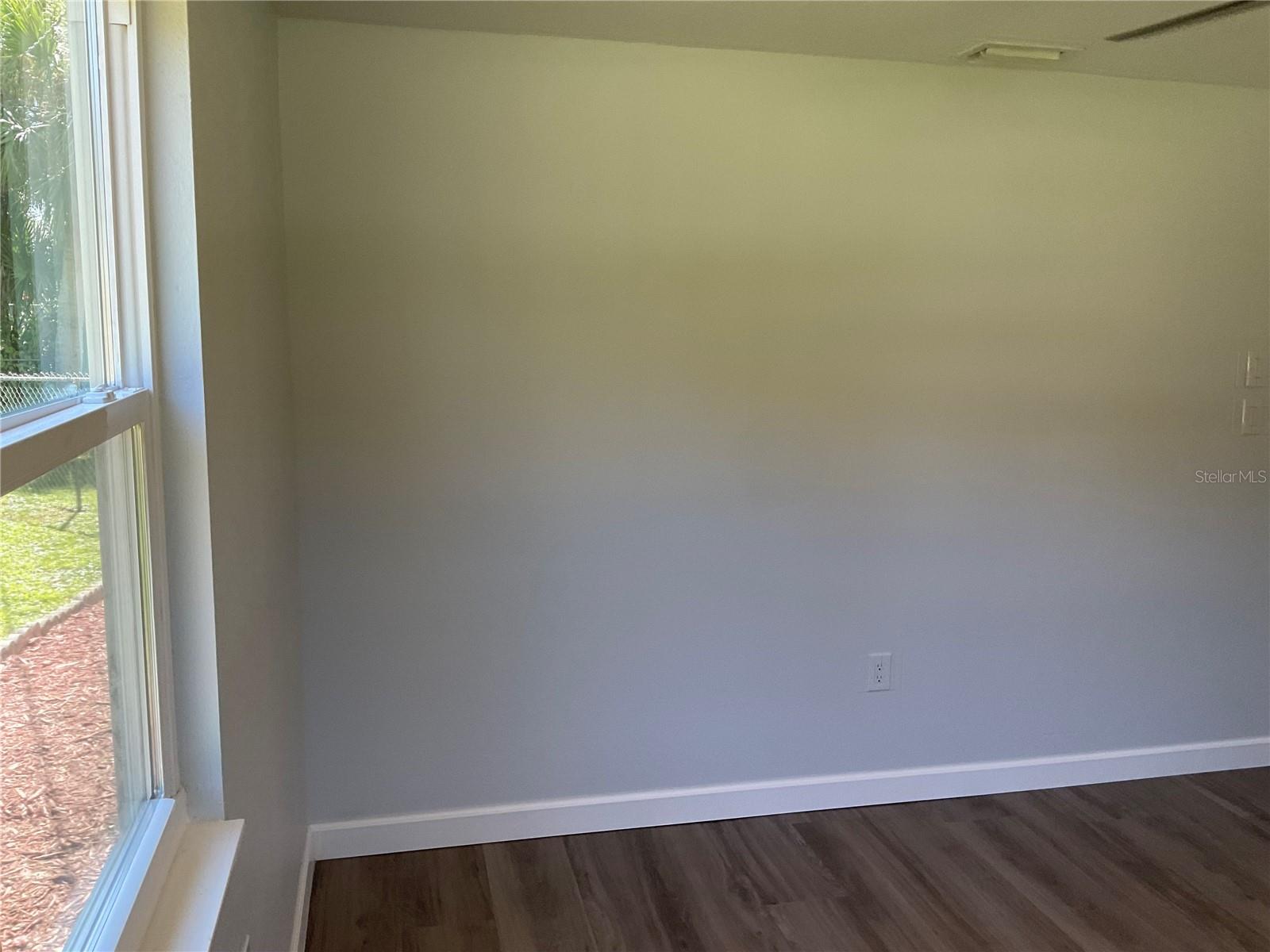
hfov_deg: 61.7
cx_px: 635
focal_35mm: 29
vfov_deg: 48.2
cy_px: 476
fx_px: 1064
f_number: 1.8
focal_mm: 3
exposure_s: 1/120
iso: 64
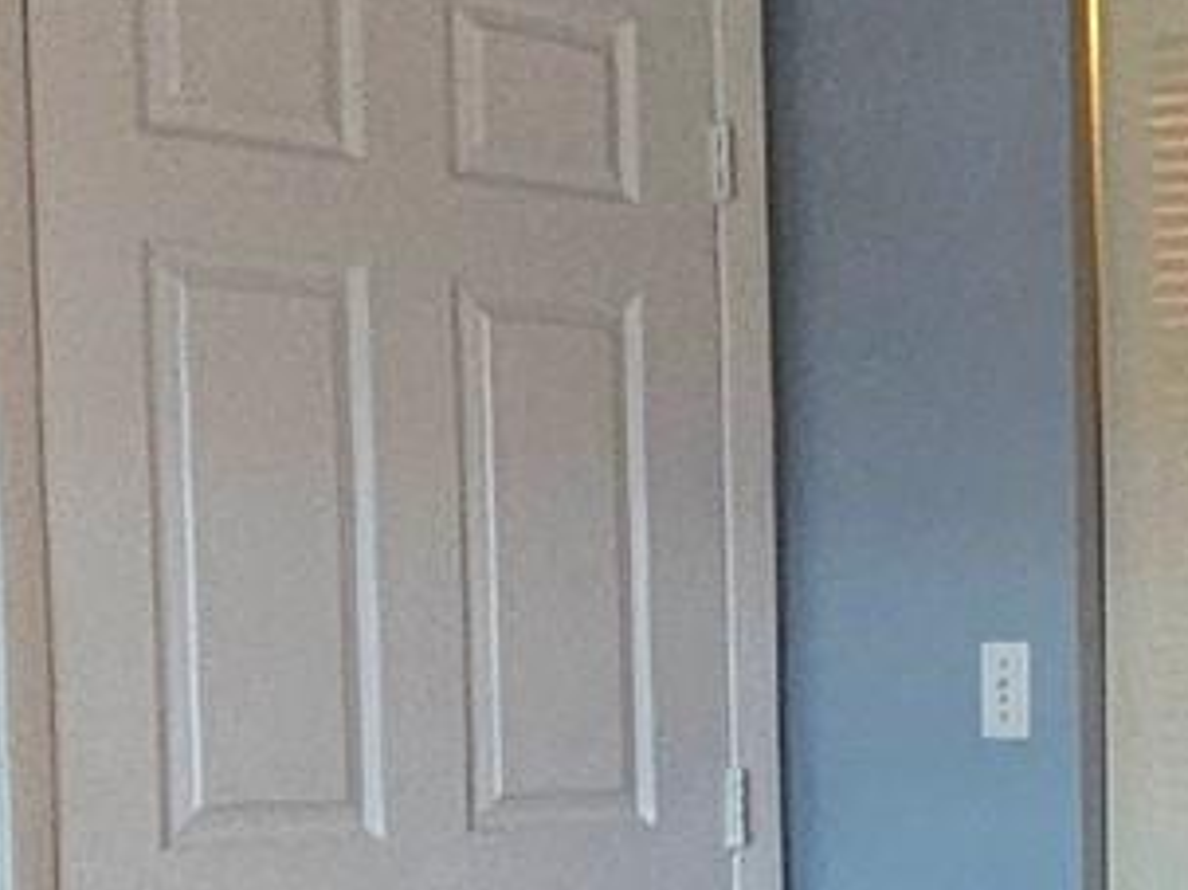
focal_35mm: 88
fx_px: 3019
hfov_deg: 18.0
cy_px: 831
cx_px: 2094
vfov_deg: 16.5
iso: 320
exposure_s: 1/30
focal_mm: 2.2
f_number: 2.2
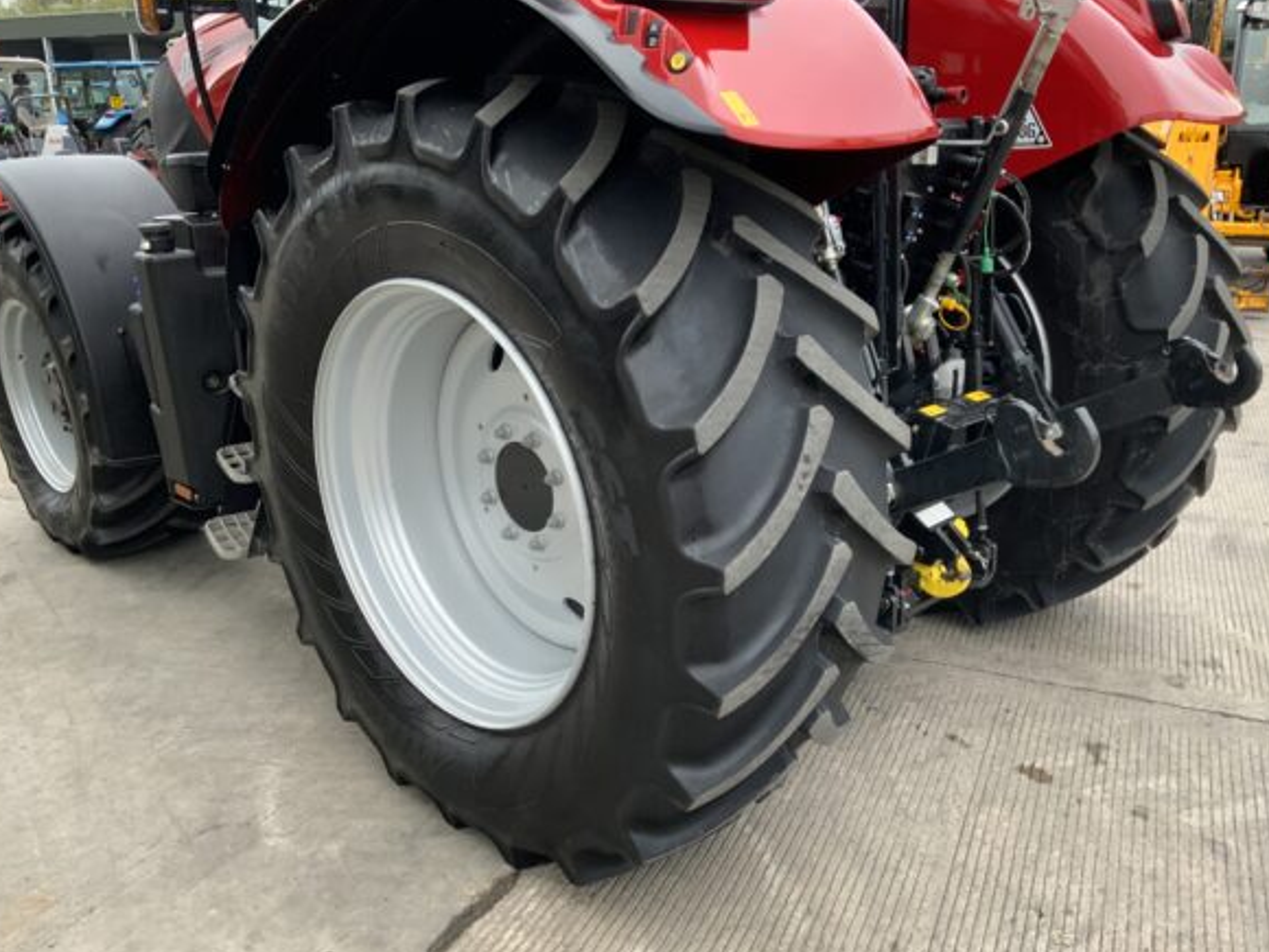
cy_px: 510
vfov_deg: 44.1
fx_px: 1173
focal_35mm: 32
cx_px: 667
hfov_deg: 56.8
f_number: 1.8
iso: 64
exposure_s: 1/121
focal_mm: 3
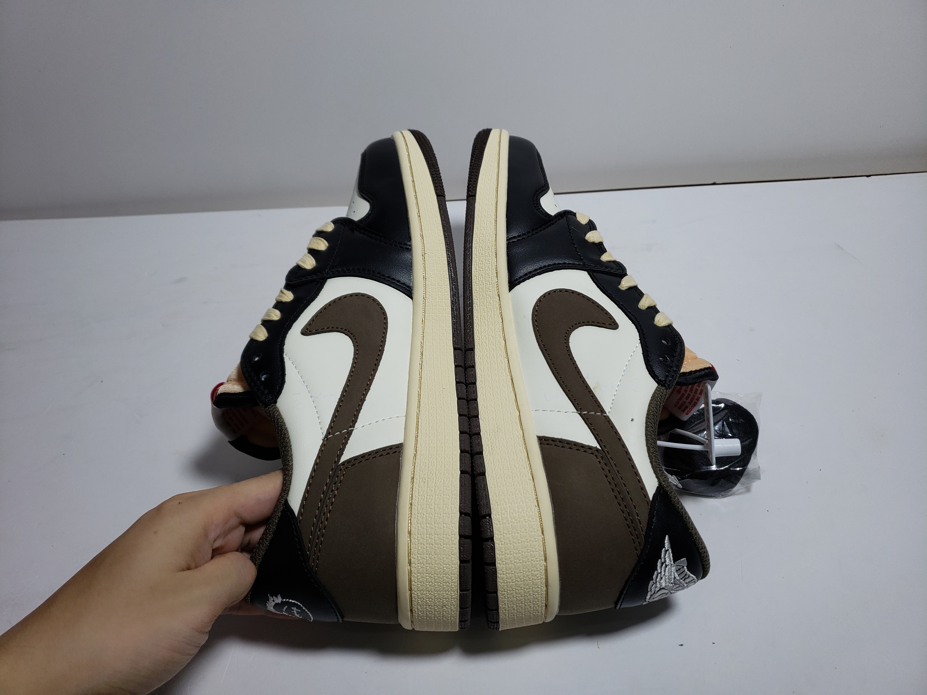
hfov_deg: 67.3
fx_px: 696
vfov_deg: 53.1
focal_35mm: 26
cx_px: 464
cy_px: 348
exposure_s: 1/794
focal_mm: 4.3
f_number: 1.5
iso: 50
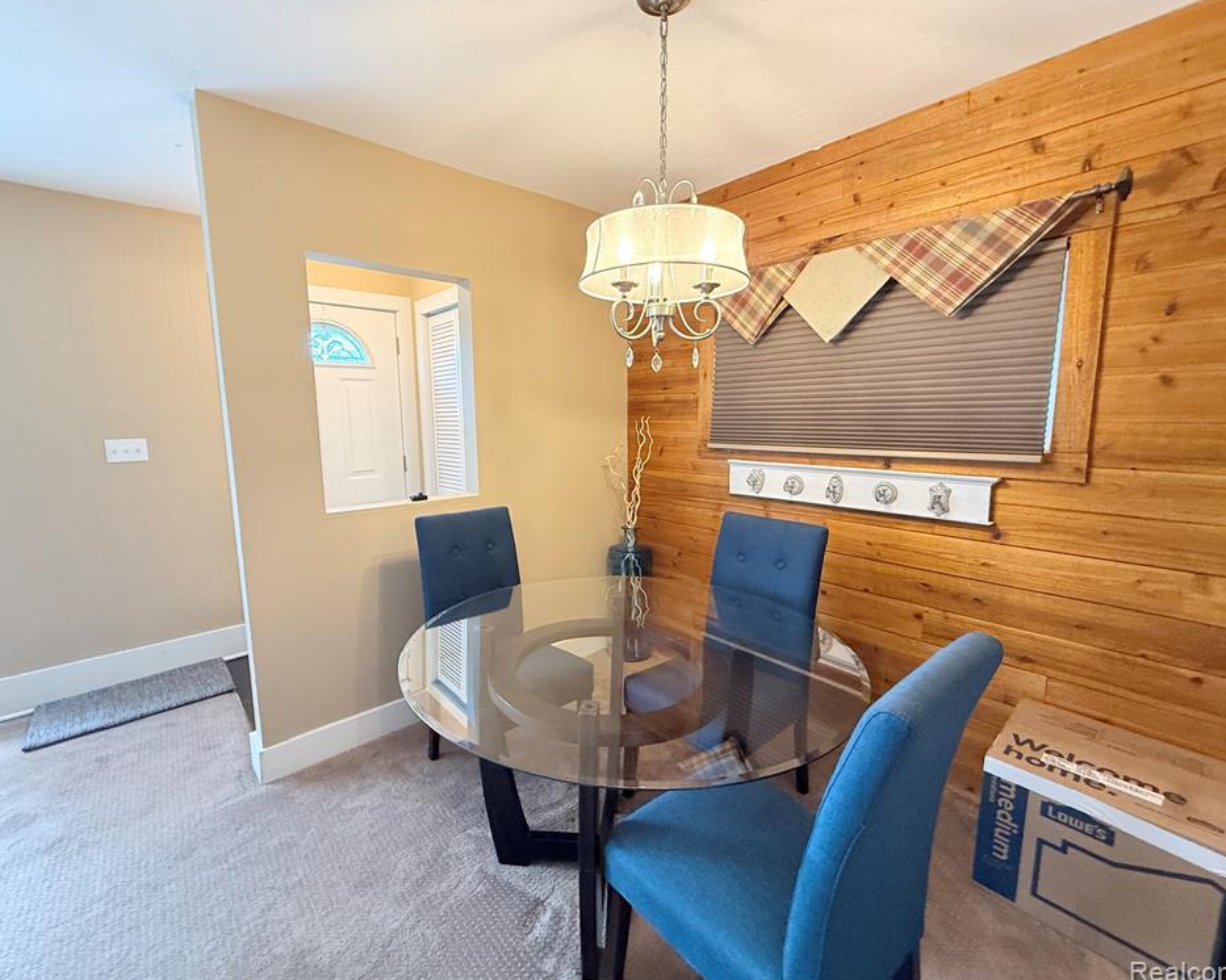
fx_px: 544
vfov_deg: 84.0
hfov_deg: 96.8
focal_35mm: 15
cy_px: 489
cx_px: 590
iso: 320
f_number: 2.2
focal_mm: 2.22
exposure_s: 1/60
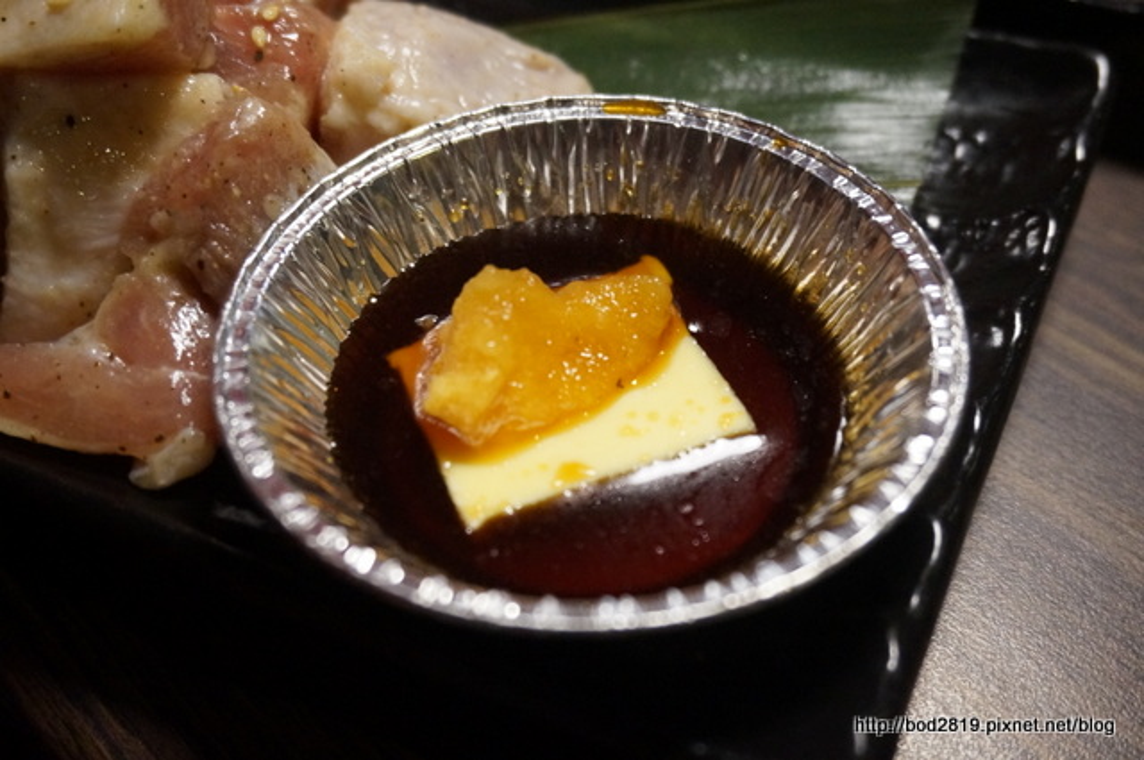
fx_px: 1333
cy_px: 380
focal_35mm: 42
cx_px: 572
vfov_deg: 31.8
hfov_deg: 46.5
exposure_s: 1/25
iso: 3200
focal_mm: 28
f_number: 4.5
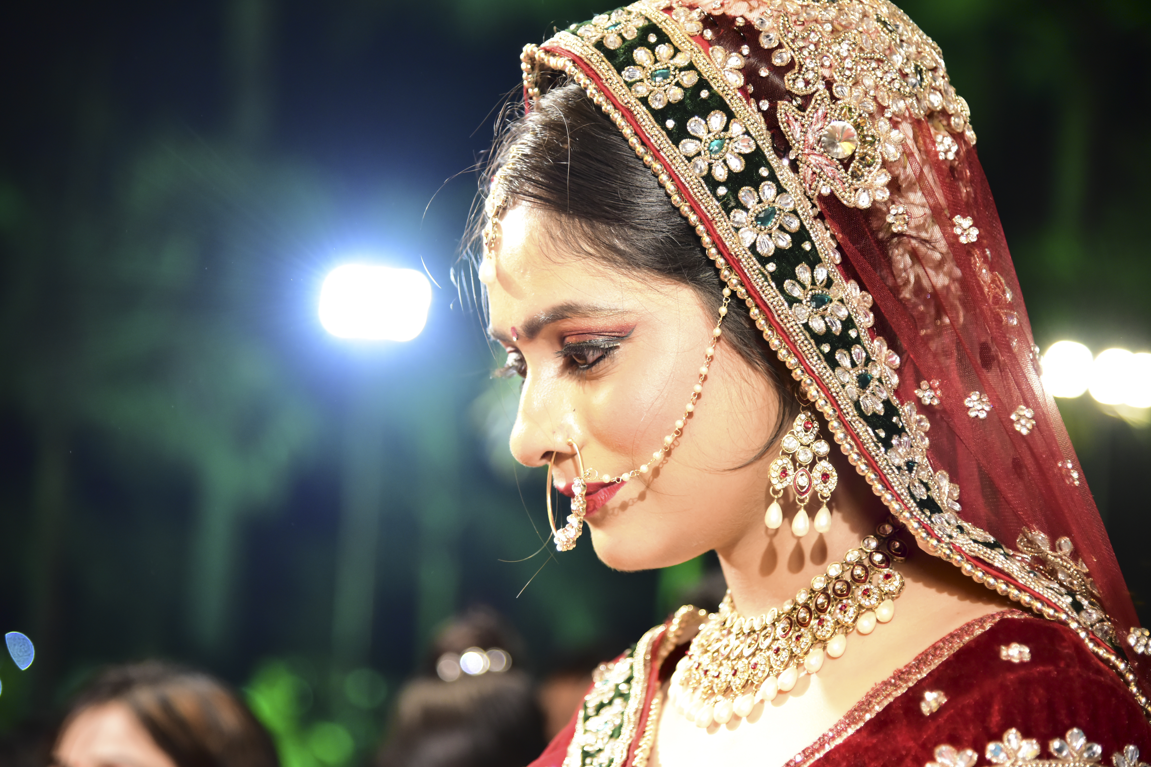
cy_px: 382
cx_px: 572
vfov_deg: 15.7
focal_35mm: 87
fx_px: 2781
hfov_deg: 23.4
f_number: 4
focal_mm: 86
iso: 3200
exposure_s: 1/160
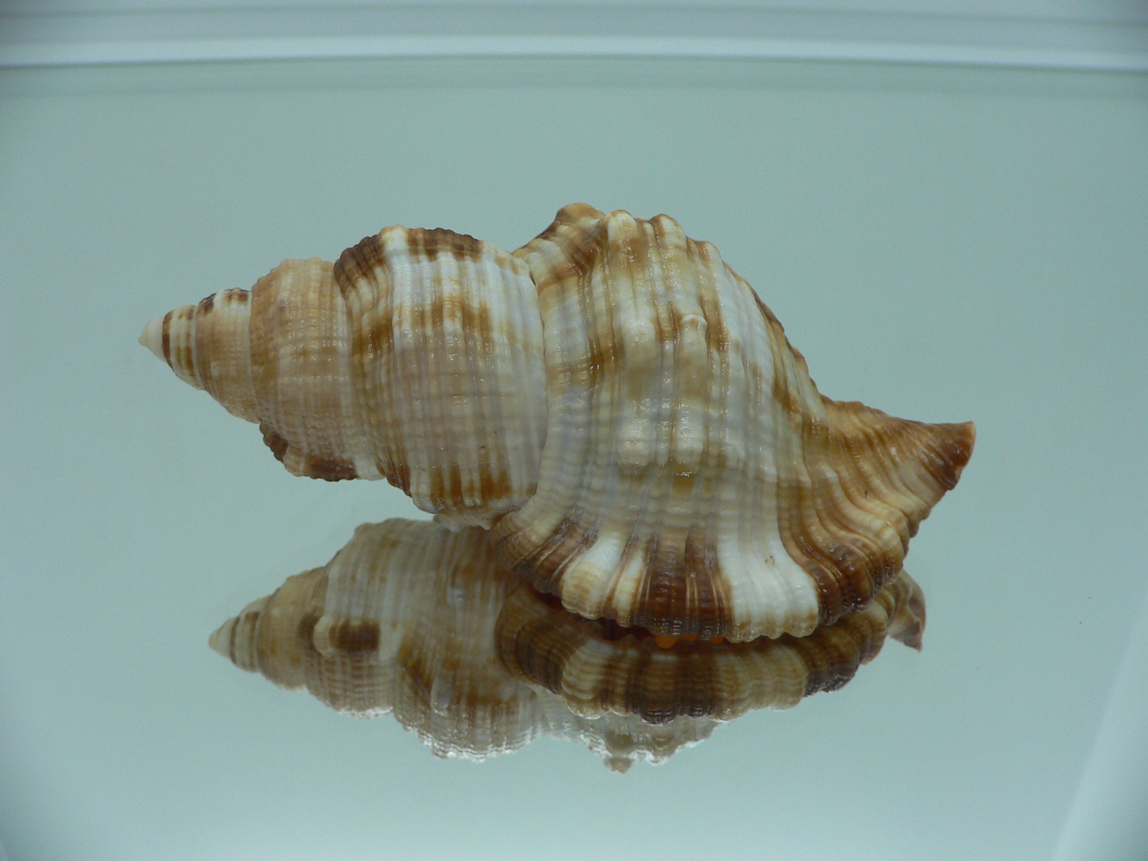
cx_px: 574
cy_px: 430
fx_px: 1161
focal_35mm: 35
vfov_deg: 40.7
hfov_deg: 52.6
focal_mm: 4.6
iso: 80
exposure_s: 1/60
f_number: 2.8
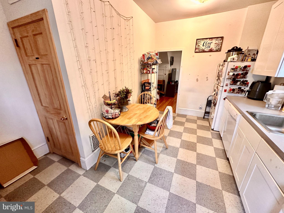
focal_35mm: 14
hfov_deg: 102.1
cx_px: 142
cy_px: 106
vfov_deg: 85.7
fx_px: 115
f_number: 2.2
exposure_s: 1/79
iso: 320
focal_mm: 2.22
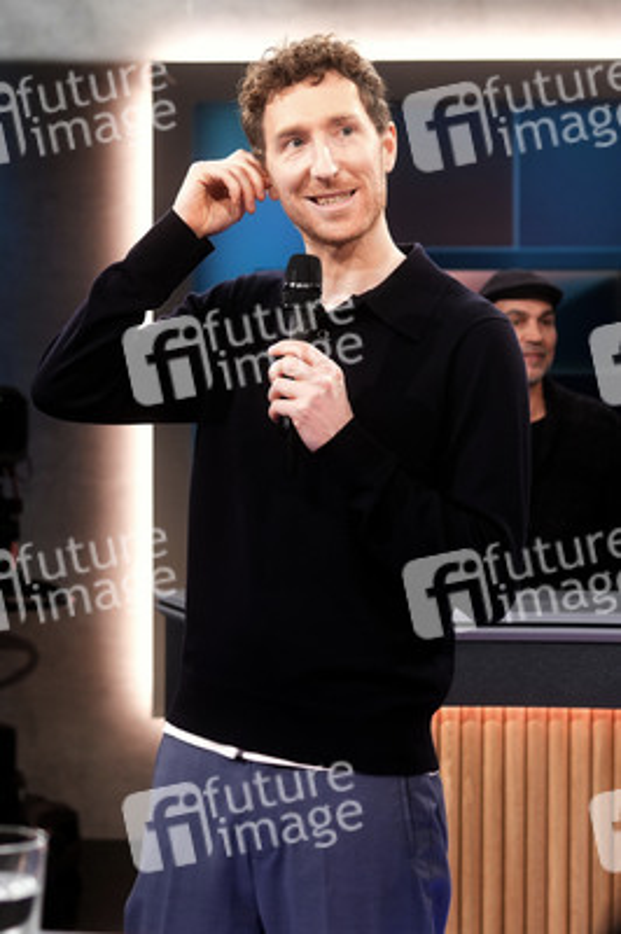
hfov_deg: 29.8
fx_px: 1166
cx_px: 310
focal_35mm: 45
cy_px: 467
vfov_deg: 43.6
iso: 640
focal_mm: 30
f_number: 2.2
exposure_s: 1/60
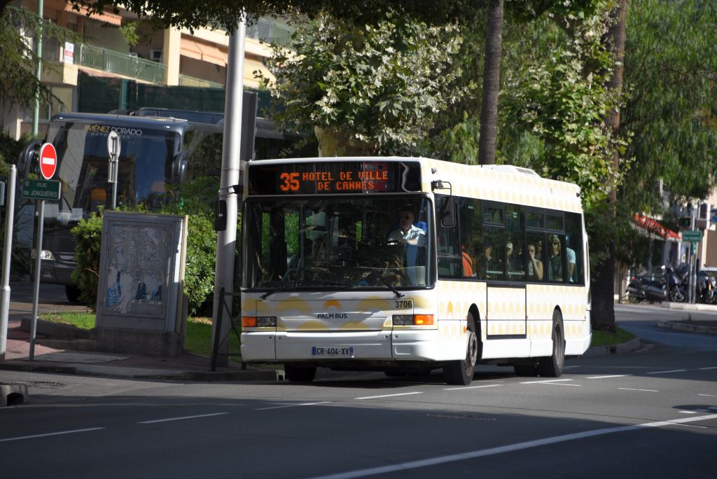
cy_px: 240
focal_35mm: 210
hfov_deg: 9.8
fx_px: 4185
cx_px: 358
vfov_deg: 6.6
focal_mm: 210
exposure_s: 1/400
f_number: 5.6
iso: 100
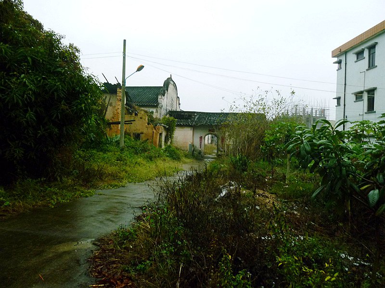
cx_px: 192
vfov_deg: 54.9
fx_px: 278
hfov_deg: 69.4
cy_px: 144
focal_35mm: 25
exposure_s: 1/30
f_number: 3.3
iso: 250
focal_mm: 4.5
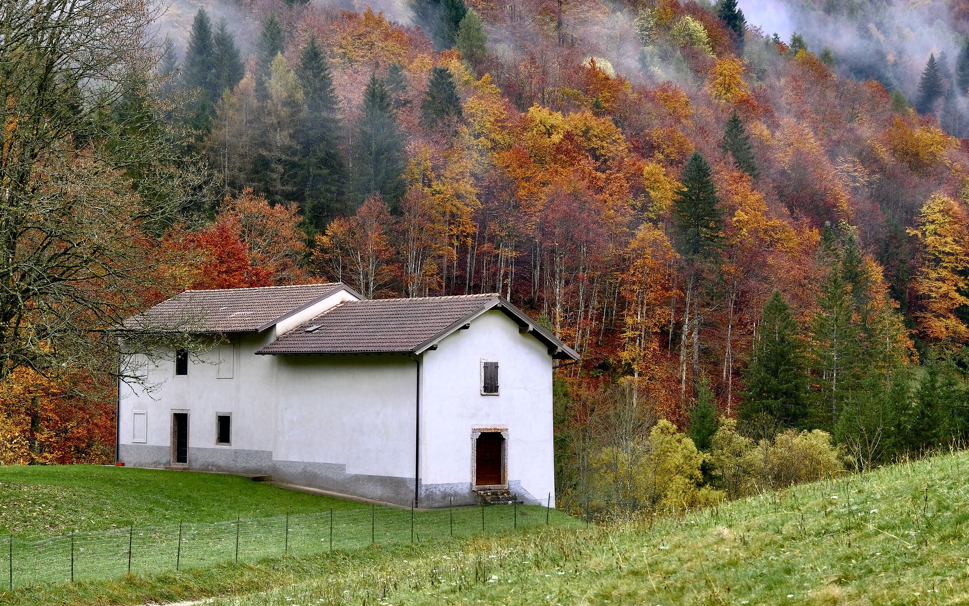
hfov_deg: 36.3
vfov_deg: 23.1
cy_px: 289
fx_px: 1479
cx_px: 488
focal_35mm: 56
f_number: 4
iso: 800
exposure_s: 1/420
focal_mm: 35.8
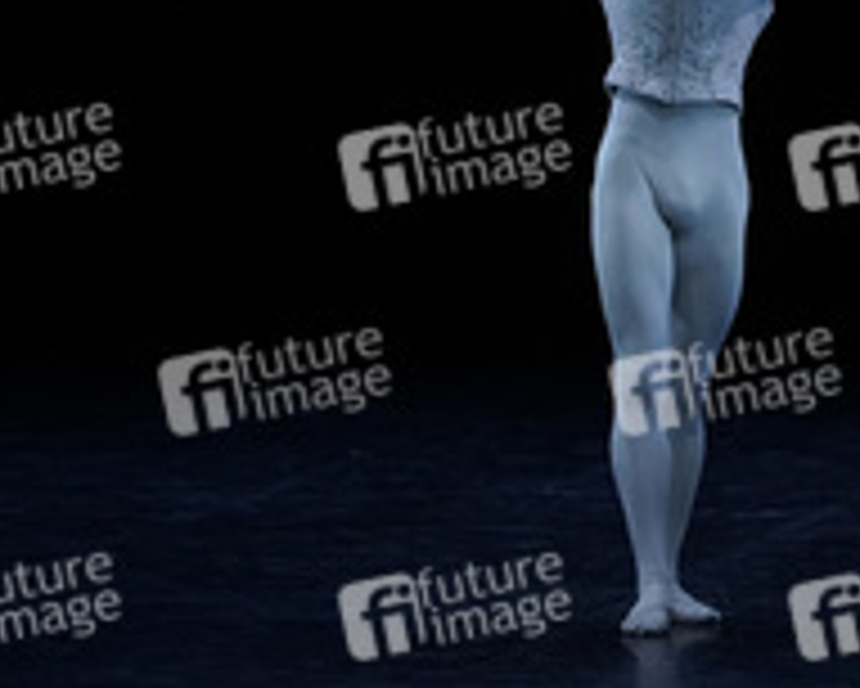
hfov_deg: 4.4
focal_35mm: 442
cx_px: 786
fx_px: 11256
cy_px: 45
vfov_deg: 3.5
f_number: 6.3
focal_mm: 200
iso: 6400
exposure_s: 1/640
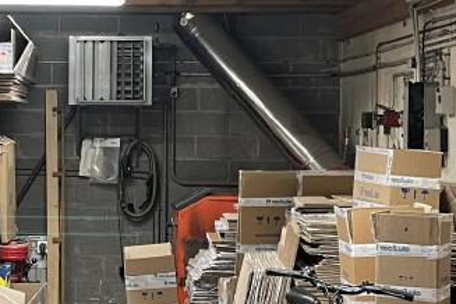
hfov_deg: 18.8
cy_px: 132
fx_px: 1343
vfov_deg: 12.9
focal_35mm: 106
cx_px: 8
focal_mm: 4.2
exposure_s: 1/50
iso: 80
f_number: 1.6
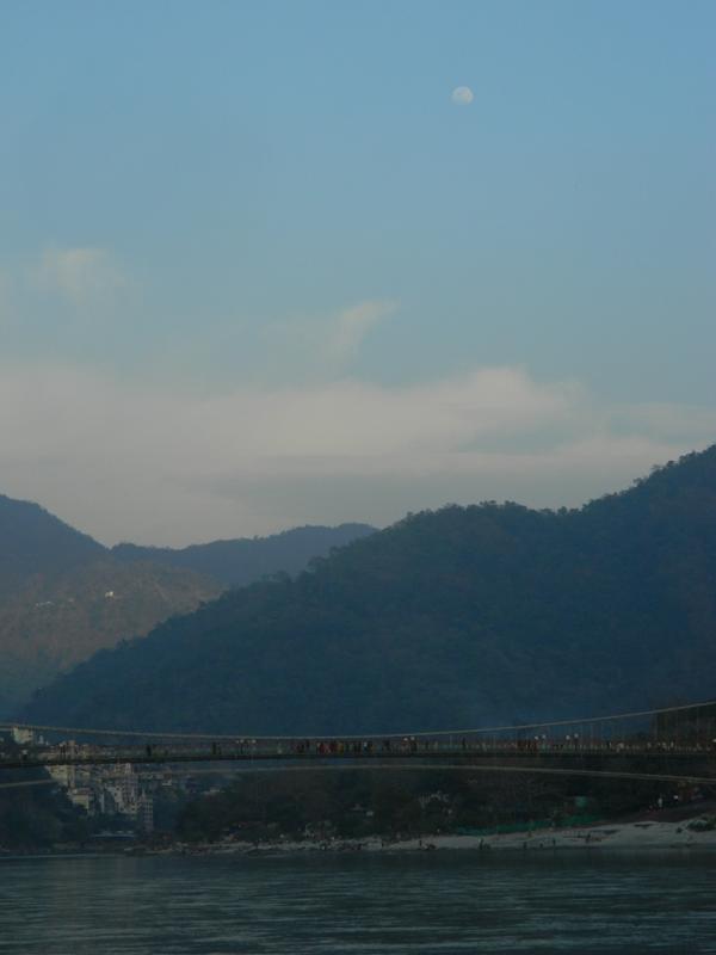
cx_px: 358
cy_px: 478
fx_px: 2317
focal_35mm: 84
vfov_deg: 23.3
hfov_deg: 17.6
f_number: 4.2
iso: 80
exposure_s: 1/400
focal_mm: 15.1
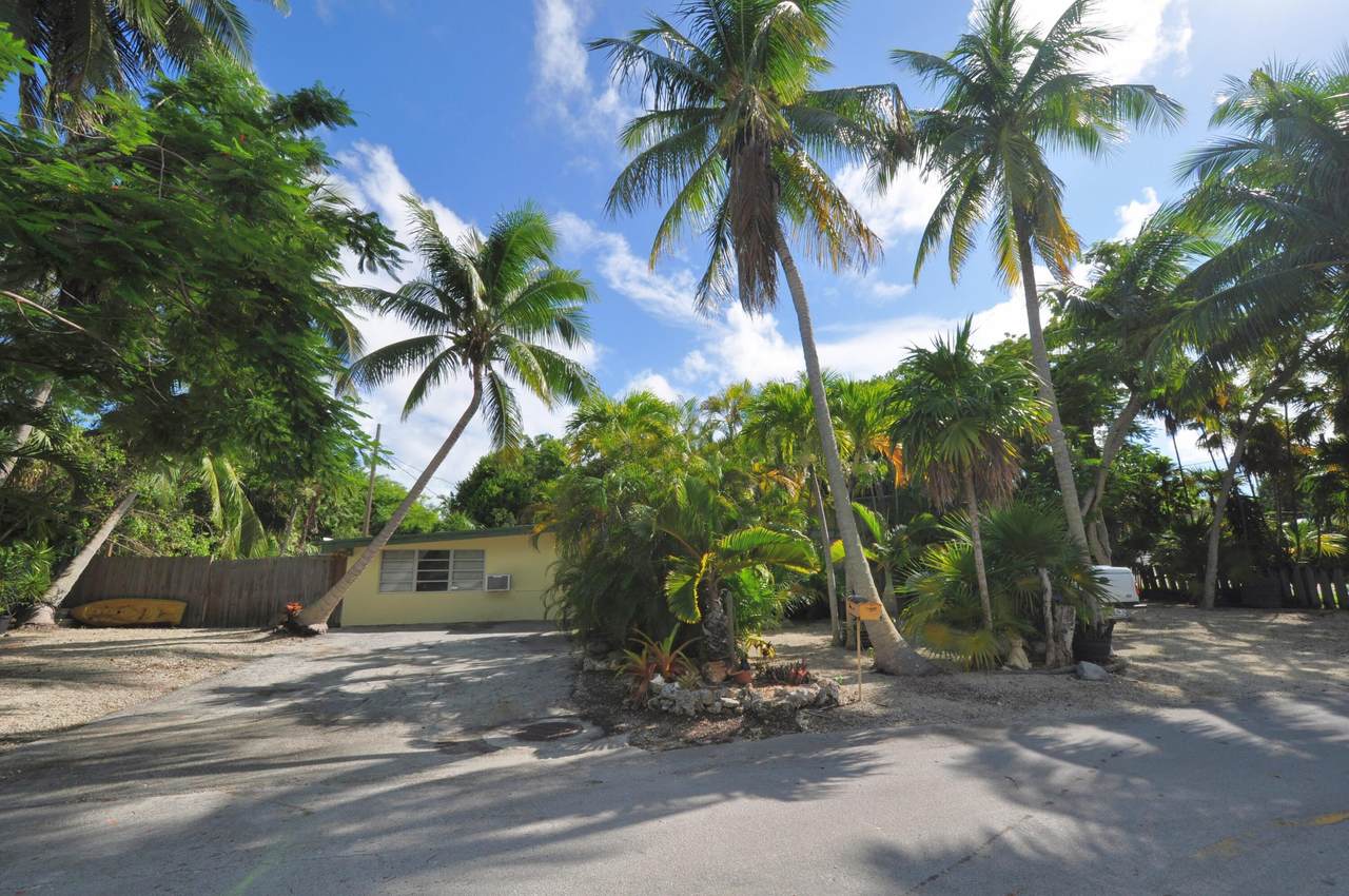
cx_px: 674
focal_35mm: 15
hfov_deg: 100.5
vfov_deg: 77.2
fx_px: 561
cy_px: 448
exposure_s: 1/320
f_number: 10
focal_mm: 10
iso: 200
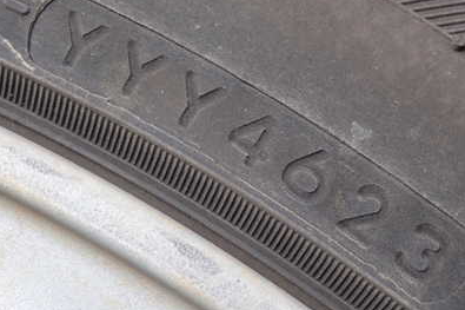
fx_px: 1020
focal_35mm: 79
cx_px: 237
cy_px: 184
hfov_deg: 25.7
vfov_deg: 17.2
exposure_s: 1/50
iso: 200
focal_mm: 9.01
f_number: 3.2
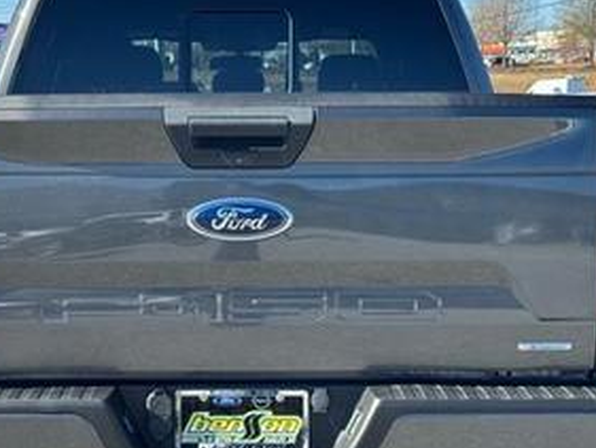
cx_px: 235
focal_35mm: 86
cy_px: 291
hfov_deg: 22.7
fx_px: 1481
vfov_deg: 17.1
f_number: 1.78
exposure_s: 1/1287
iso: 64
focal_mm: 6.76
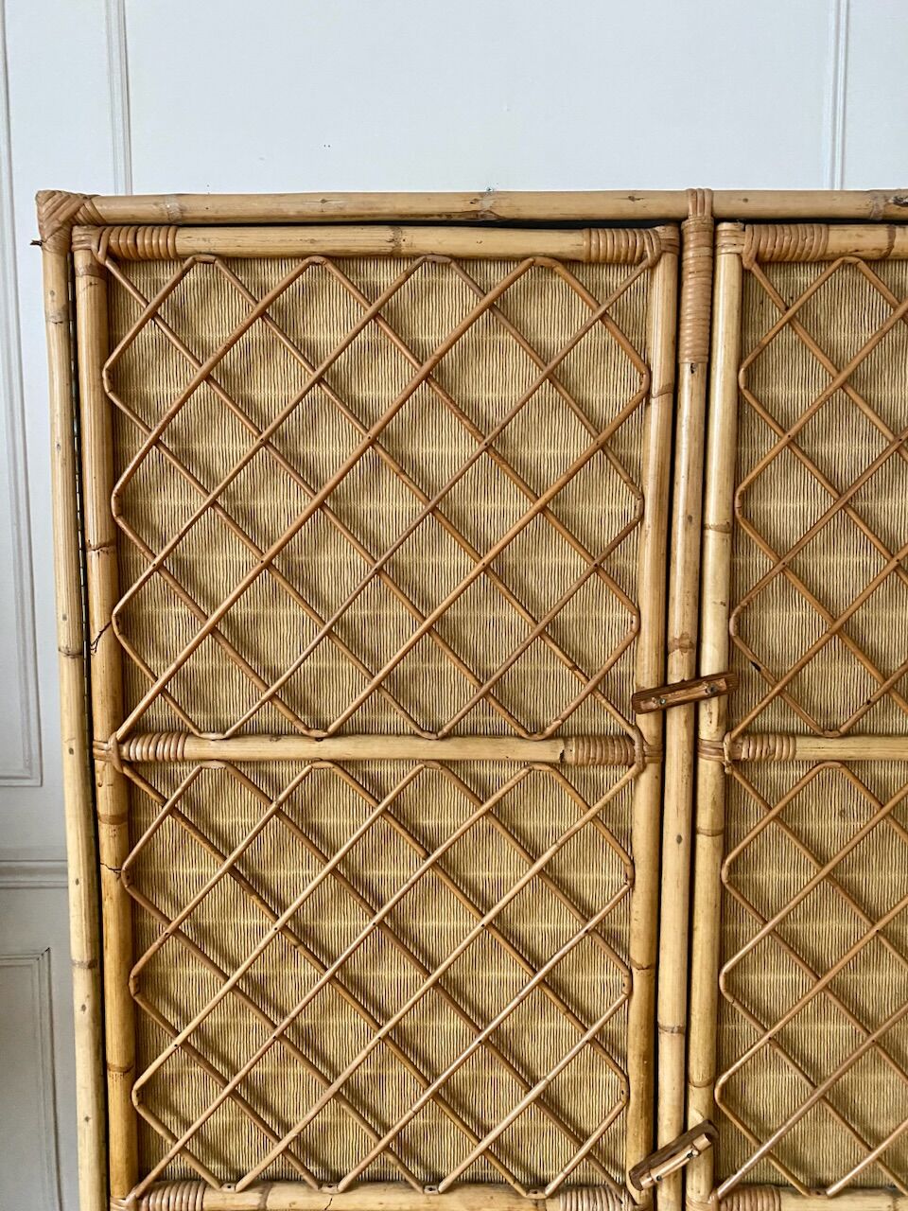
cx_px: 454
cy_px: 606
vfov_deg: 67.3
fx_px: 909
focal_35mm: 26
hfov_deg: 53.1
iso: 640
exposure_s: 1/32
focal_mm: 4.25
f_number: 1.8
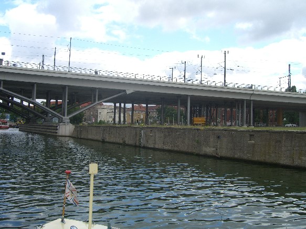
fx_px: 336
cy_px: 114
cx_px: 153
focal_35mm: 38
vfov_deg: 37.7
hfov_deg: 49.0
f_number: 4
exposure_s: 1/320
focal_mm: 7.9
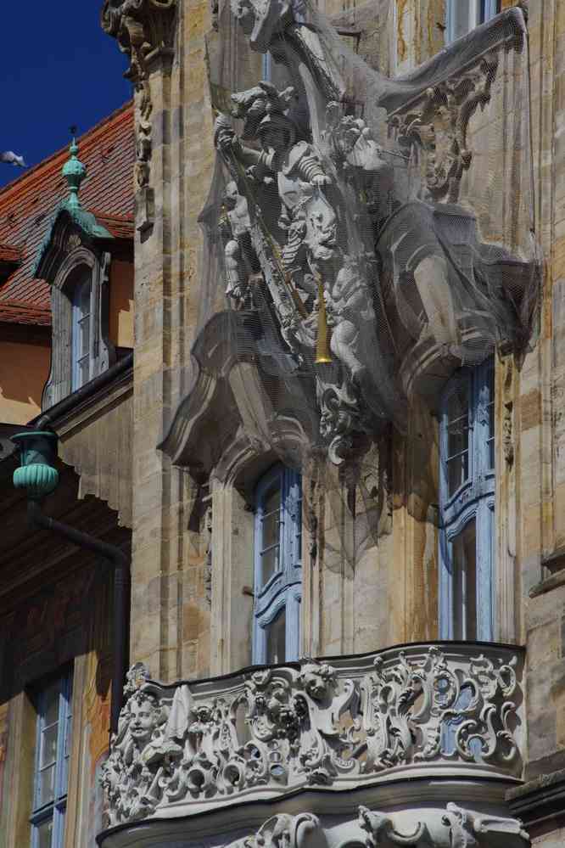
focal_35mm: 255
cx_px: 282
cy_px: 424
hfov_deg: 5.4
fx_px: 6003
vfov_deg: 8.1
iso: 200
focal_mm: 170
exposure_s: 1/200
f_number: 11
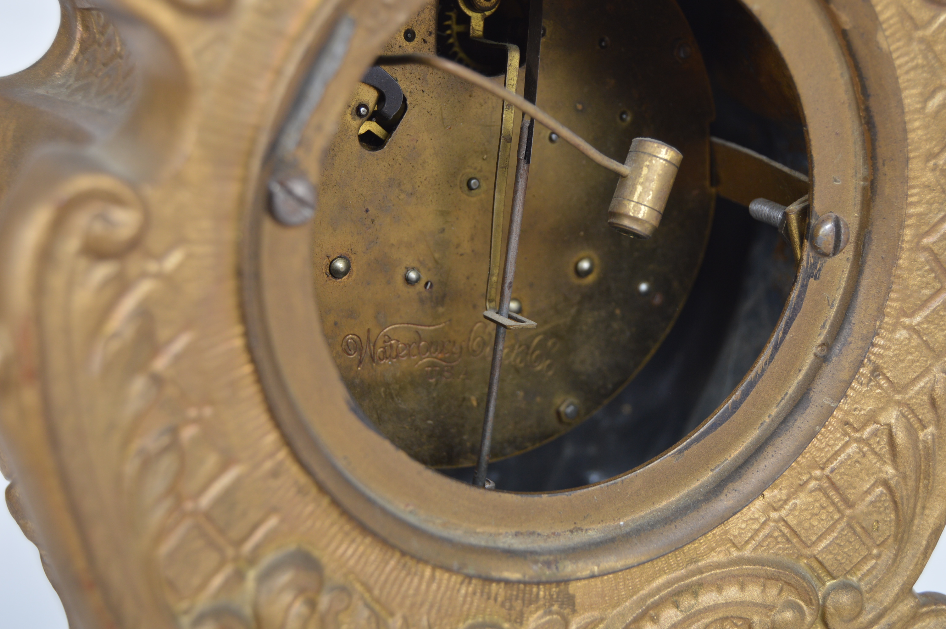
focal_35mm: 63
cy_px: 314
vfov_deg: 21.5
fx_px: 1654
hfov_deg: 31.9
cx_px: 473
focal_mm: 42
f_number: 5
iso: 200
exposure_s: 1/160
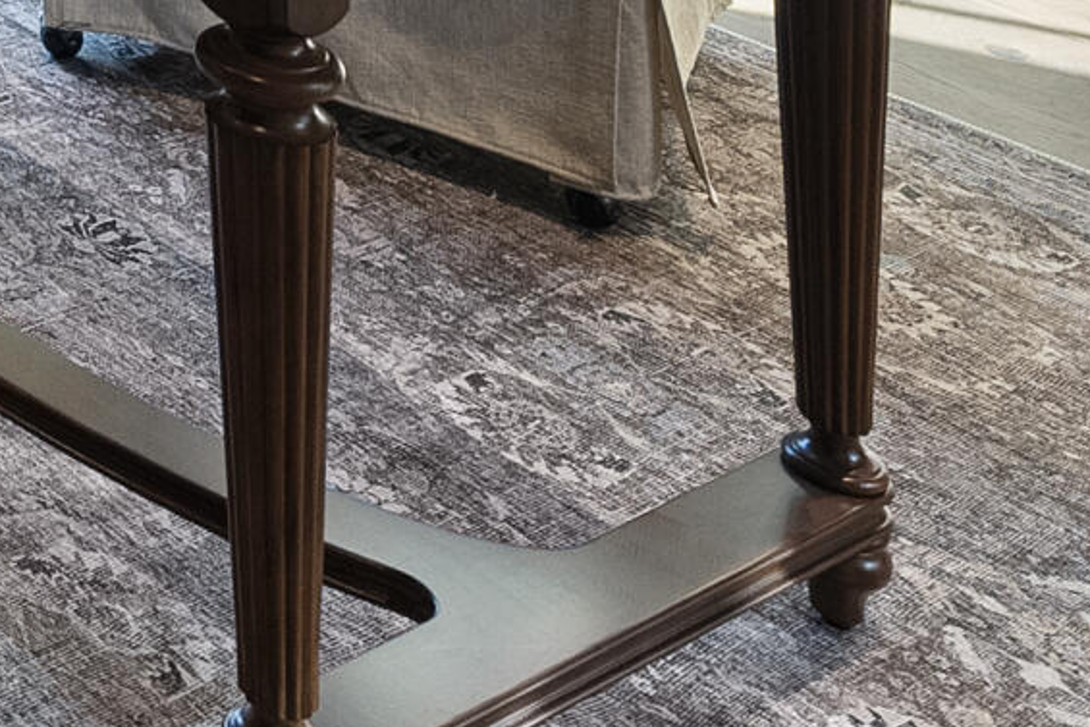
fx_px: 2090
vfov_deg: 14.2
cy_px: -969
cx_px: -776
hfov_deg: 21.4
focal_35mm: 69
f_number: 7.1
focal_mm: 13
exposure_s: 1/15
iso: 800
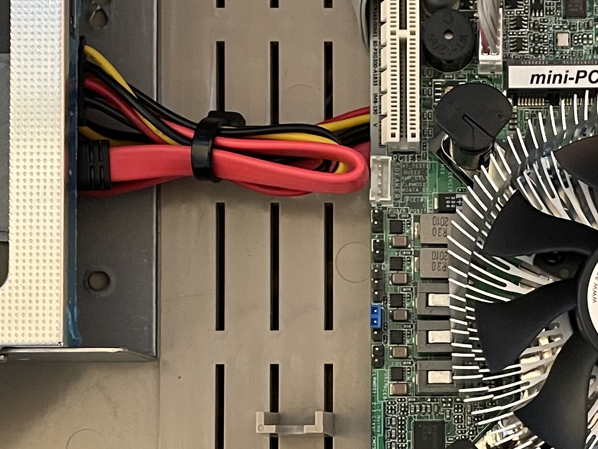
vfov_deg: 17.6
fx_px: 1434
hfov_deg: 23.3
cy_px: 373
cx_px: 443
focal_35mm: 83
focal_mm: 4.2
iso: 640
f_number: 1.6
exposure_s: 1/30
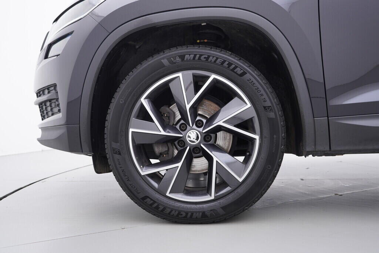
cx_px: 190
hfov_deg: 53.1
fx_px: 379
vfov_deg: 36.9
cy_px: 126
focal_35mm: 36
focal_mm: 24
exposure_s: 1/50
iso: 125
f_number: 3.2
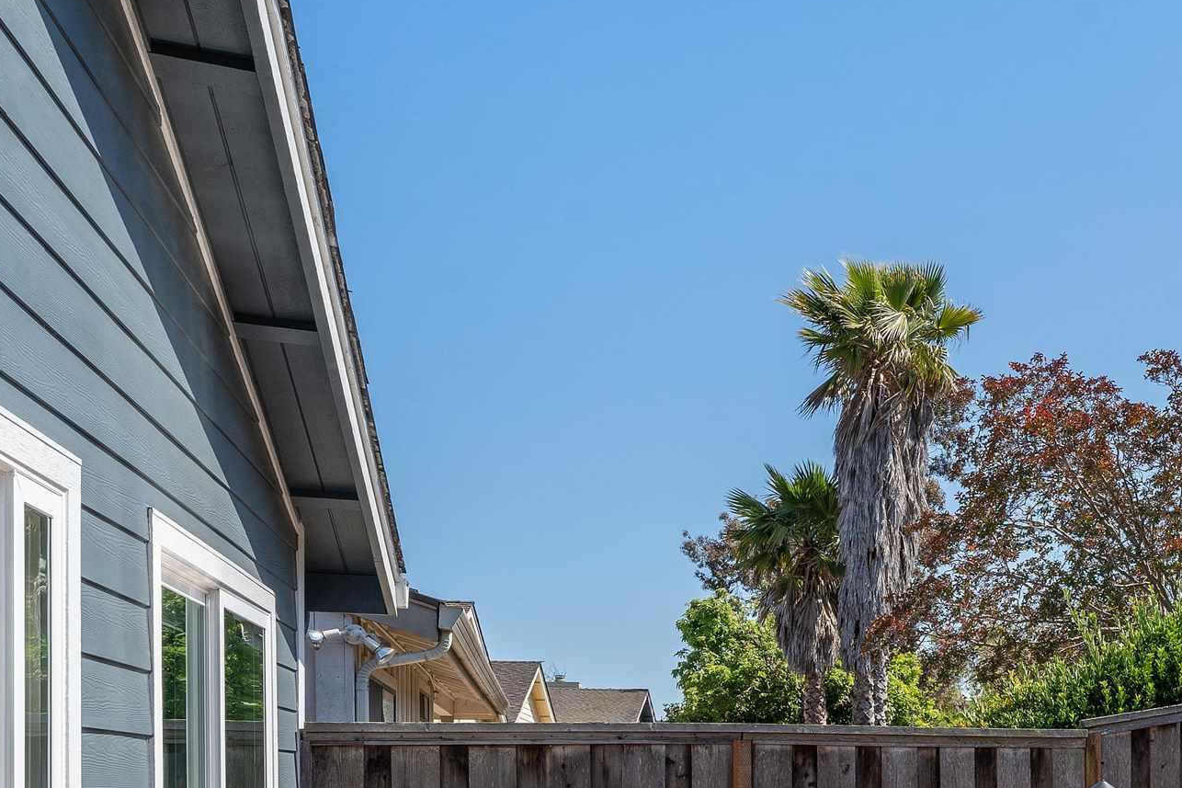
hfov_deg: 38.9
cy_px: 811
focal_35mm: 43
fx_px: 1412
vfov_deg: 28.9
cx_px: 1244
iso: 125
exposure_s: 1/250
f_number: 9
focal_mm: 18
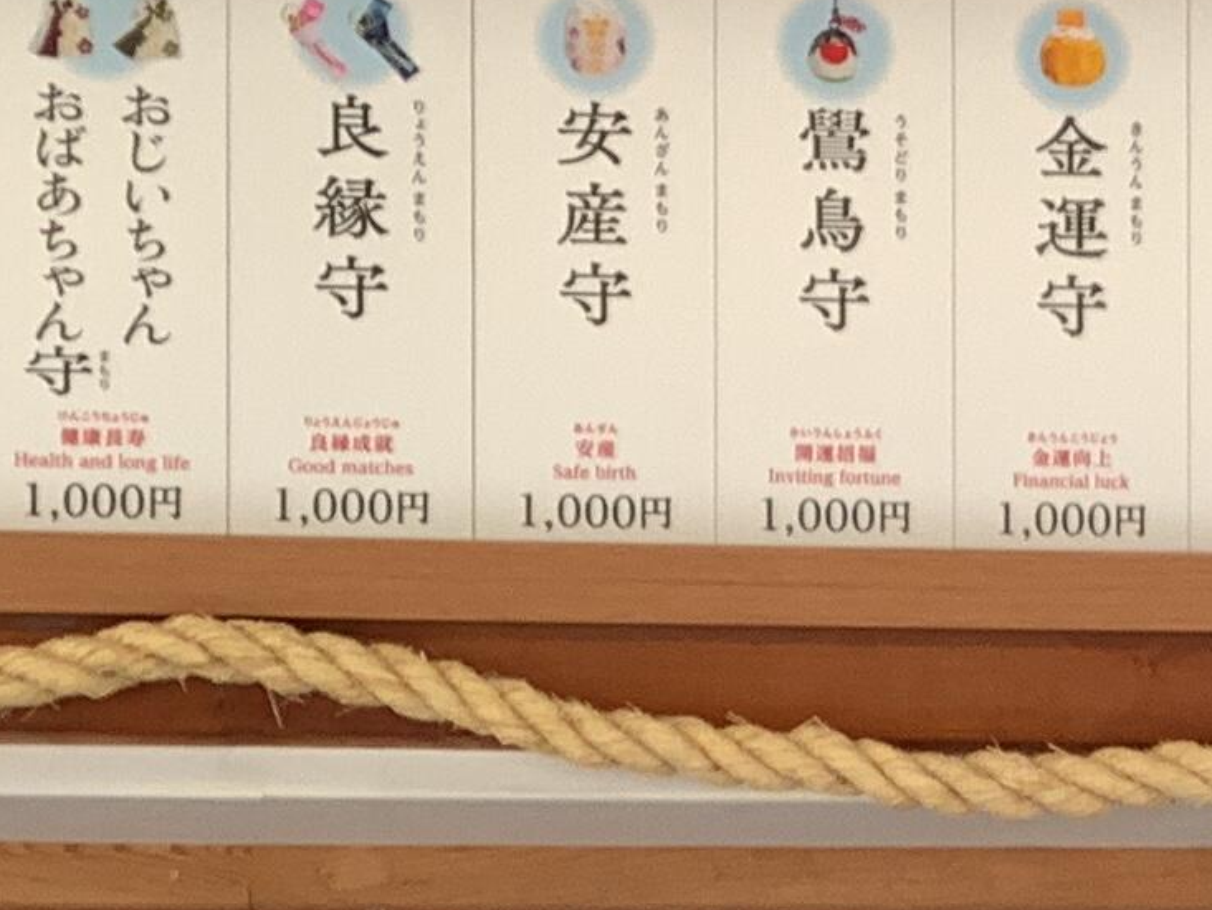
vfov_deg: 10.6
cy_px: 1102
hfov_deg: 13.8
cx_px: 1518
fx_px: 4833
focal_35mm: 138
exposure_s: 1/100
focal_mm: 3.3
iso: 32
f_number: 2.4
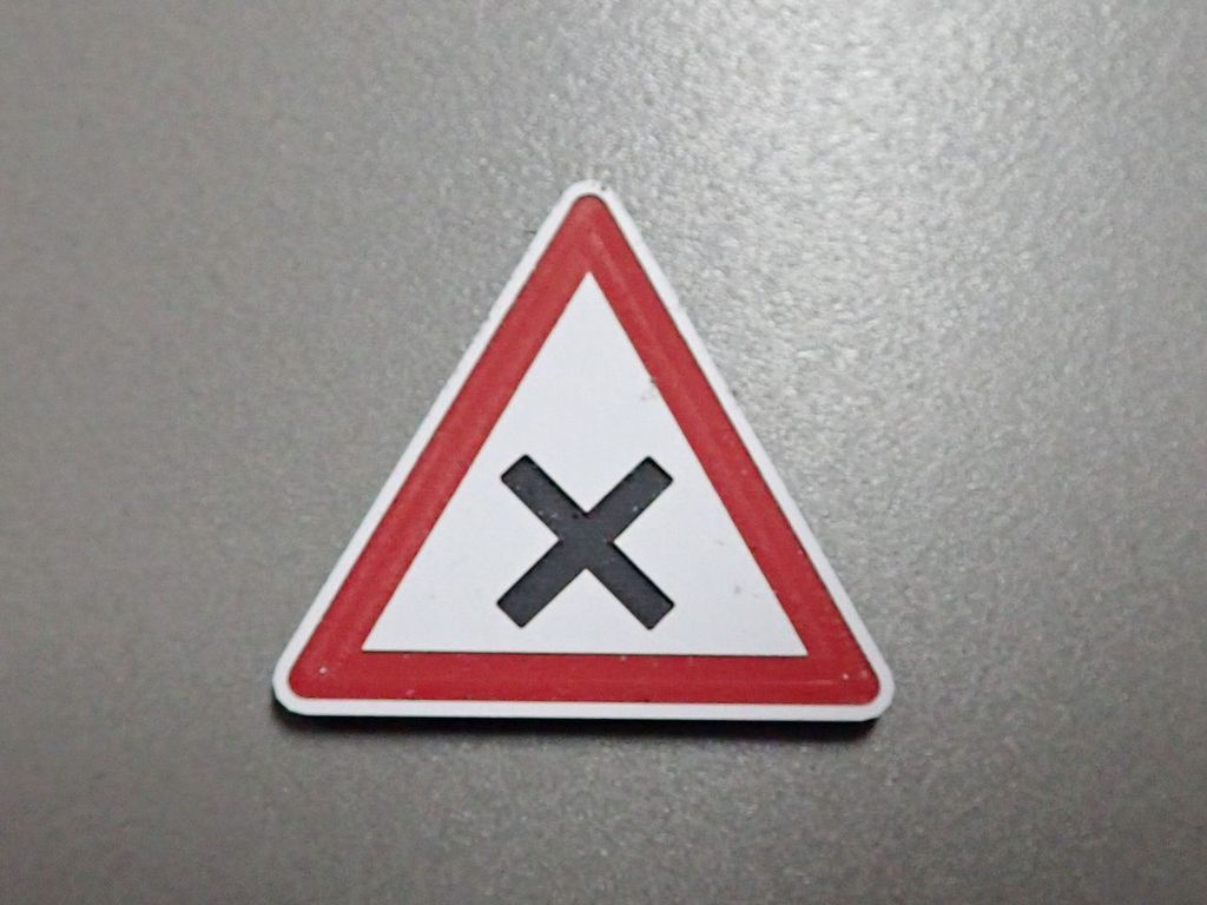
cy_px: 452
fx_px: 1046
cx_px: 604
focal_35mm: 30
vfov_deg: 46.8
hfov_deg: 60.0
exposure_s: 1/160
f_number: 2.3
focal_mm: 5.5
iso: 640
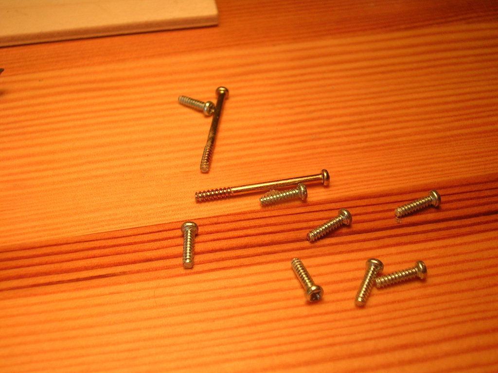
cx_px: 249
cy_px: 186
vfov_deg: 27.5
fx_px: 762
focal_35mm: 53
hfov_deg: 36.2
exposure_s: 1/173
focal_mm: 8
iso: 50
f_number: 3.2
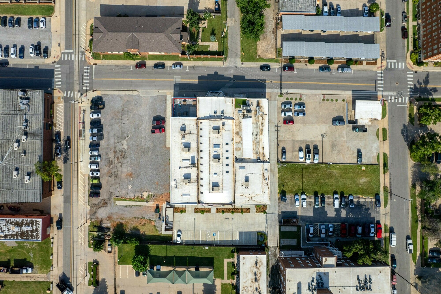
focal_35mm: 22
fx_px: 269
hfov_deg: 78.6
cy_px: 147
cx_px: 220
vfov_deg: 57.2
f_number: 2.8
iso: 100
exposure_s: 1/2500
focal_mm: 8.38
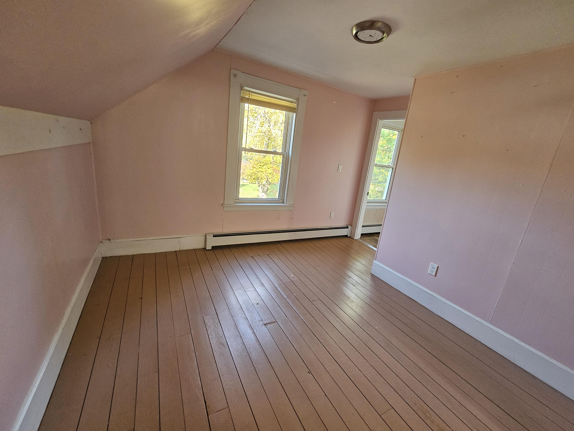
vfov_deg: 89.9
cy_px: 216
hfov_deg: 106.2
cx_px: 287
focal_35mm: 13
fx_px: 216
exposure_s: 1/60
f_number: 2.2
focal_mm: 2.2
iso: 250
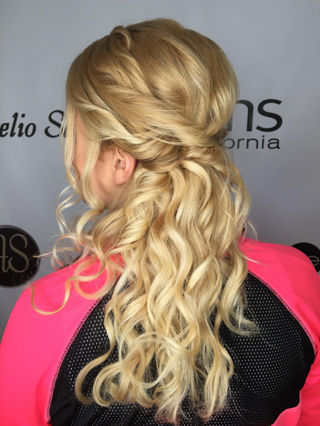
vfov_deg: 61.7
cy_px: 213
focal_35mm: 29
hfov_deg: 48.2
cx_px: 160
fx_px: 357
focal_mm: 4.15
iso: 32
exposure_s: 1/154
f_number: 2.2
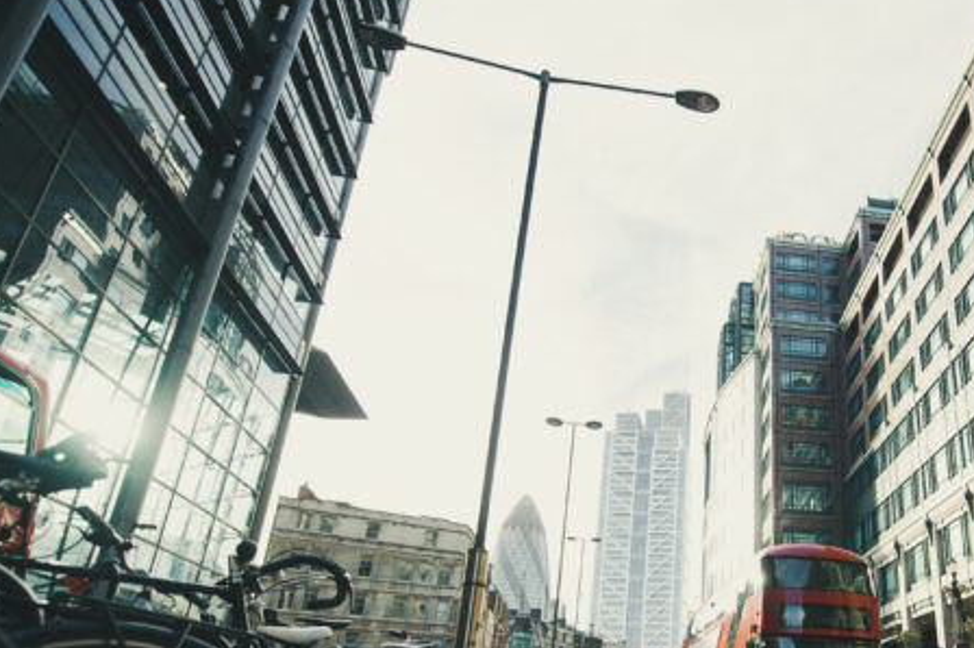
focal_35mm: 24
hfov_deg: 68.1
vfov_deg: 50.7
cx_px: 752
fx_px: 649
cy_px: 490
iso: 200
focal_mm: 14
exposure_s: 1/800
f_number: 3.2
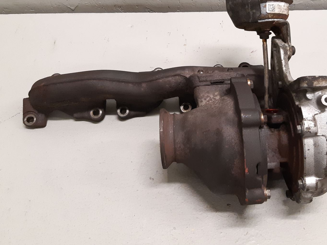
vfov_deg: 36.4
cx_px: 200
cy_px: 79
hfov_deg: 47.5
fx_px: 368
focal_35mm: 39
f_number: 1.7
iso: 250
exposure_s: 1/50
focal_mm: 3.93
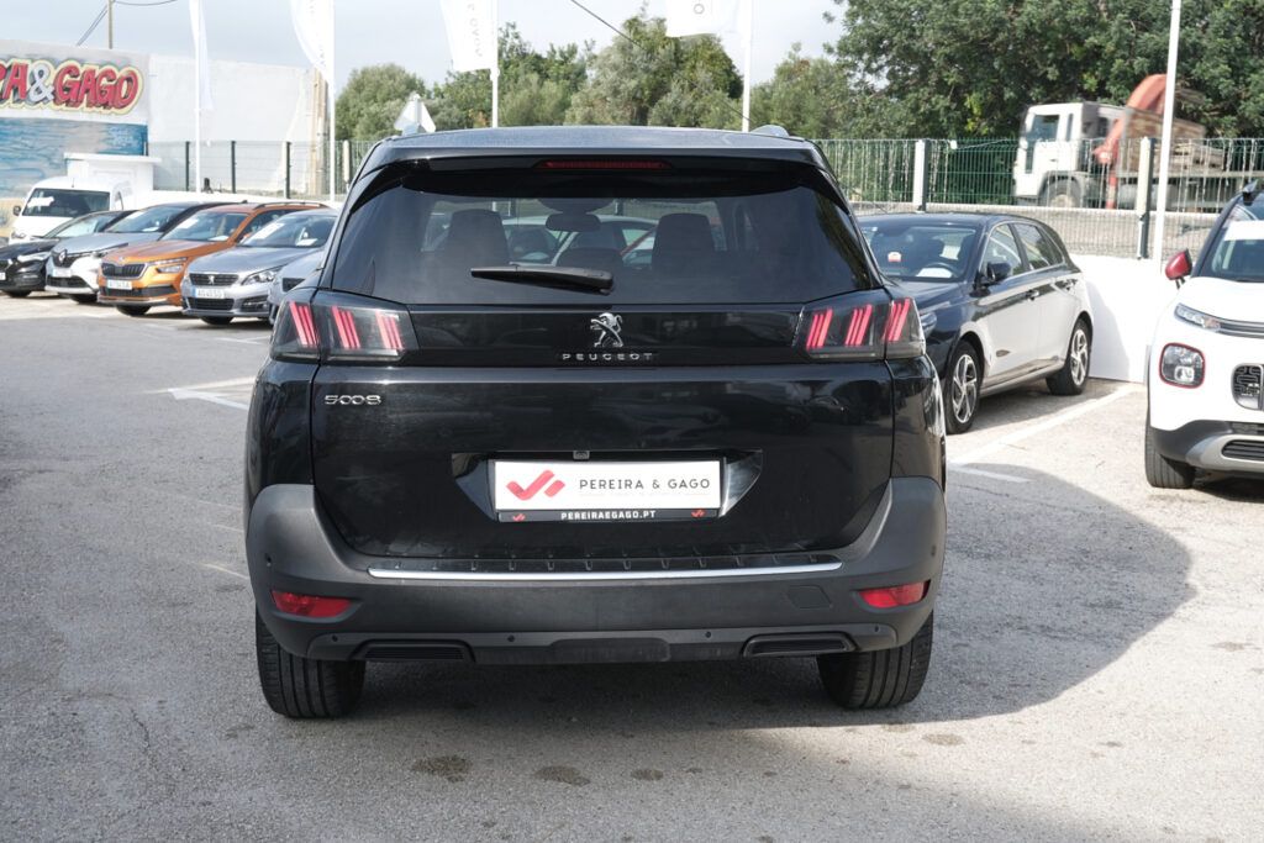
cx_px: 632
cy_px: 422
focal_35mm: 42
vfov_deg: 31.9
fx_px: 1475
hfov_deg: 46.4
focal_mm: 28
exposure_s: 1/125
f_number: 9
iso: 160
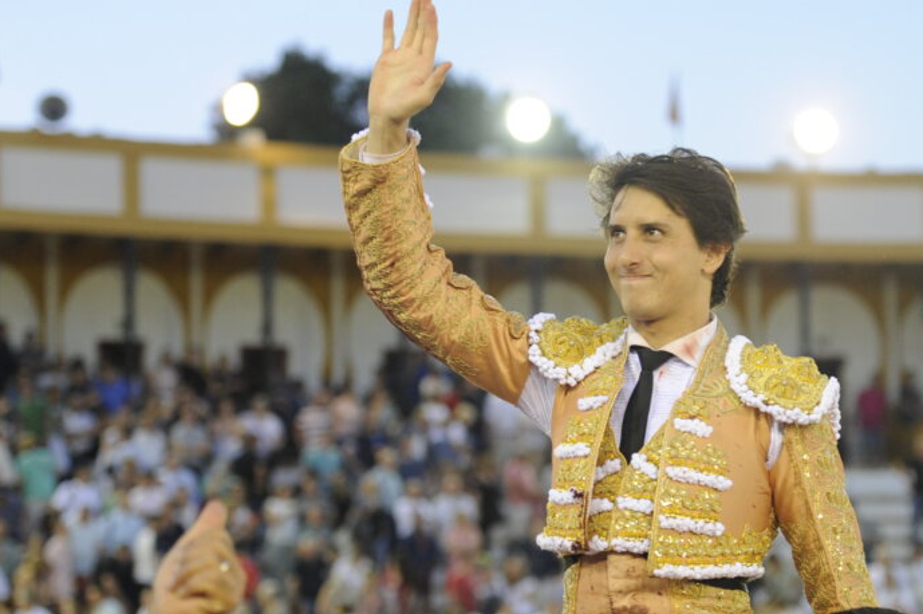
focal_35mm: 148
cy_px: 386
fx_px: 3791
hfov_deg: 13.9
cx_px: 638
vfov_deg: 9.2
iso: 2000
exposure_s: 1/500
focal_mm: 85
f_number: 2.8
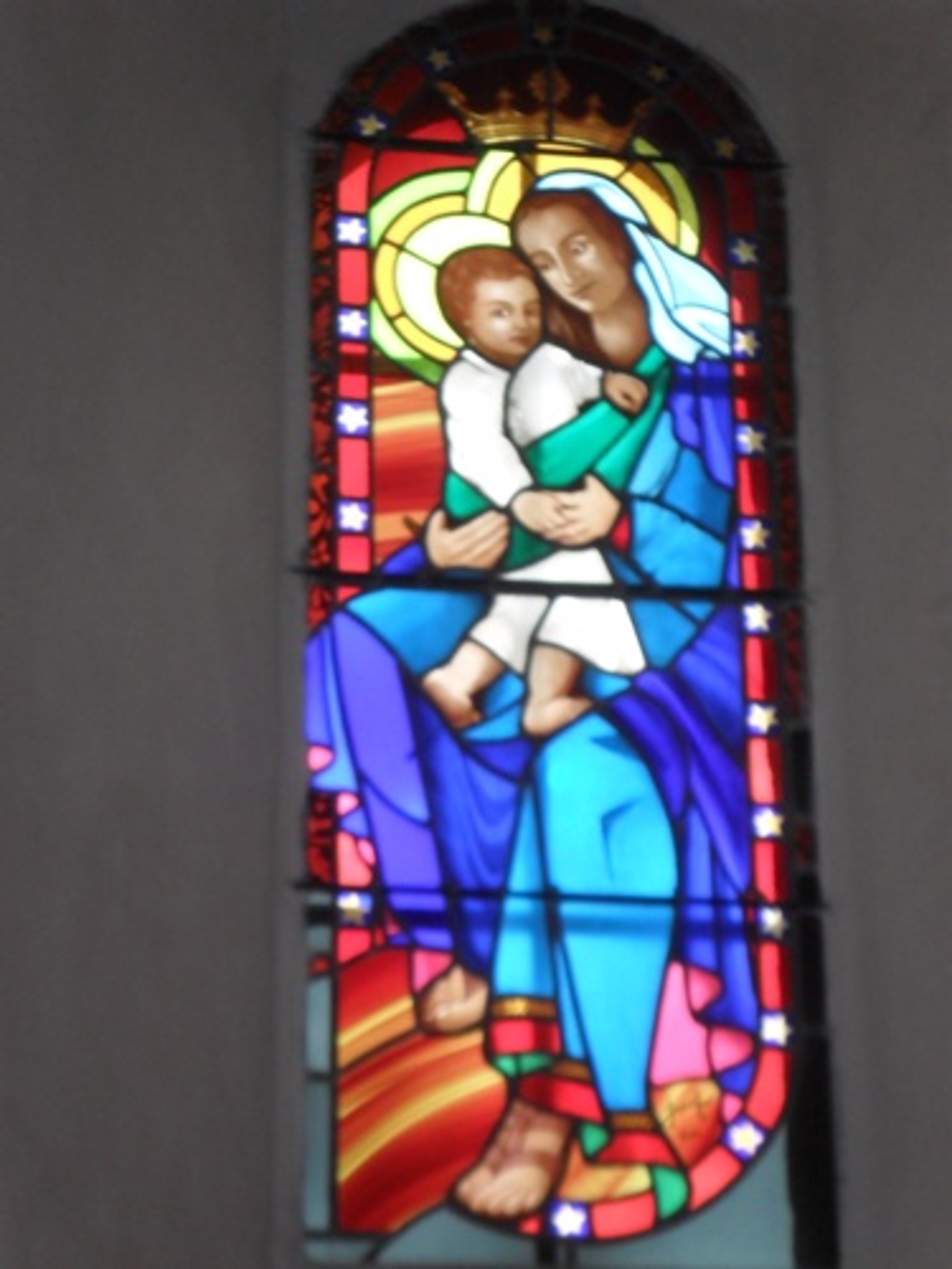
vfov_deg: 16.8
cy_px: 634
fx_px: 4290
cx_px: 476
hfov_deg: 12.7
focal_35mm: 117
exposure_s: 1/60
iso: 320
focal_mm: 21
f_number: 5.4
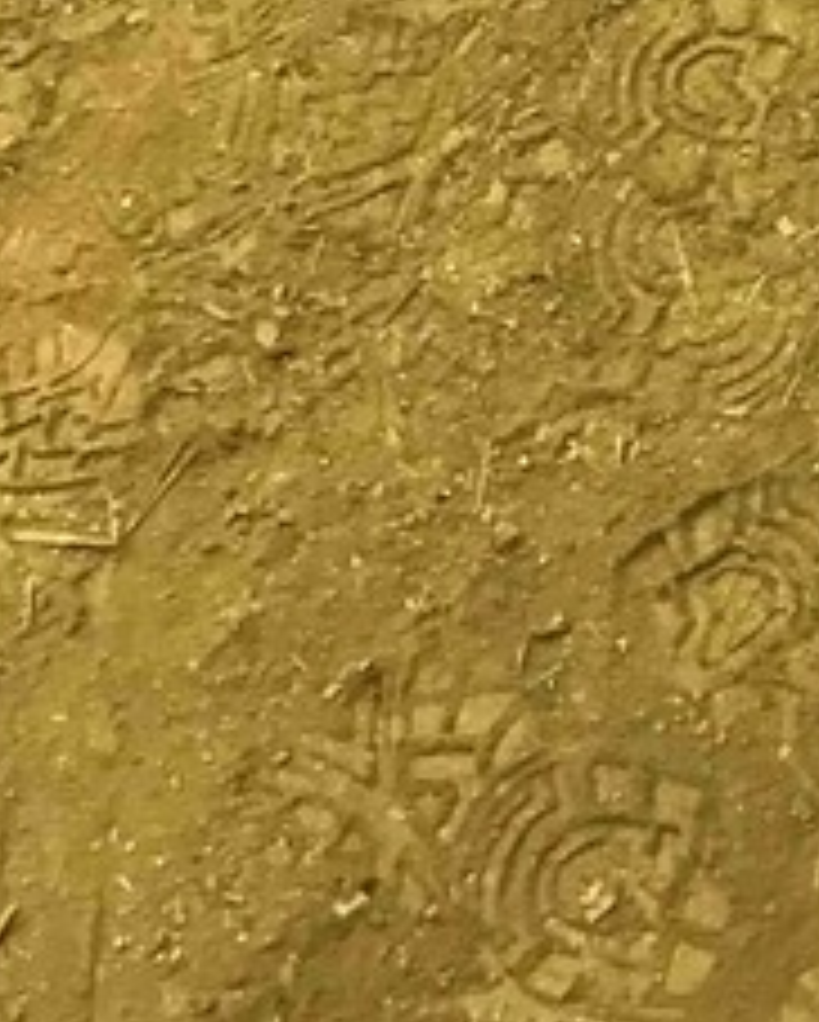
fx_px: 3207
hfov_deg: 13.6
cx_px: 1282
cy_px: -572
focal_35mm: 106
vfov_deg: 16.3
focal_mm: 3.99
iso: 100
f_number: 1.8
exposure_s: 1/17
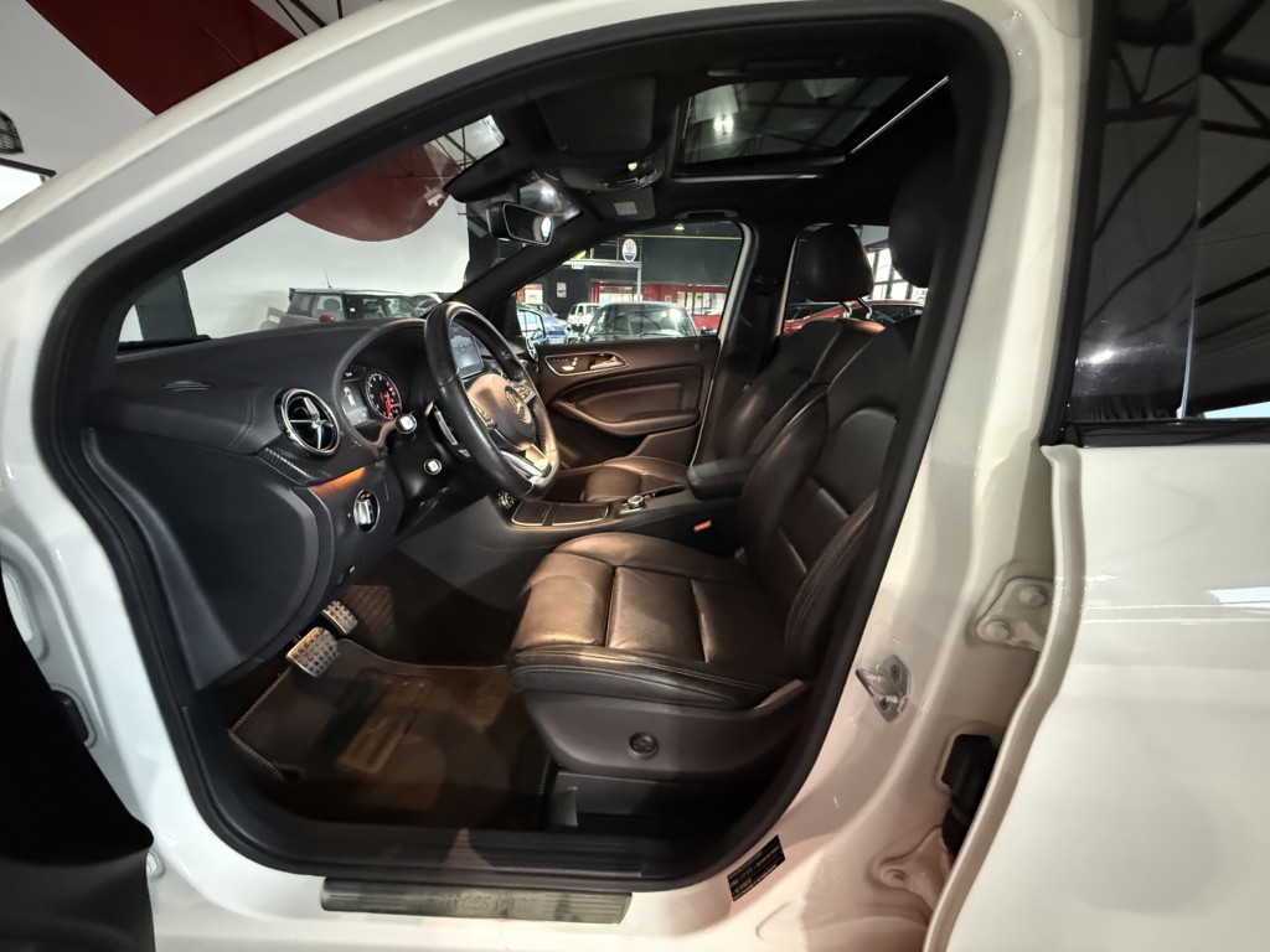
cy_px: 476
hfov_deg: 102.1
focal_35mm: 14
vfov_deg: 85.7
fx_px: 514
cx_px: 635
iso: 1250
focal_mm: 2.22
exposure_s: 1/25
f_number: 2.2
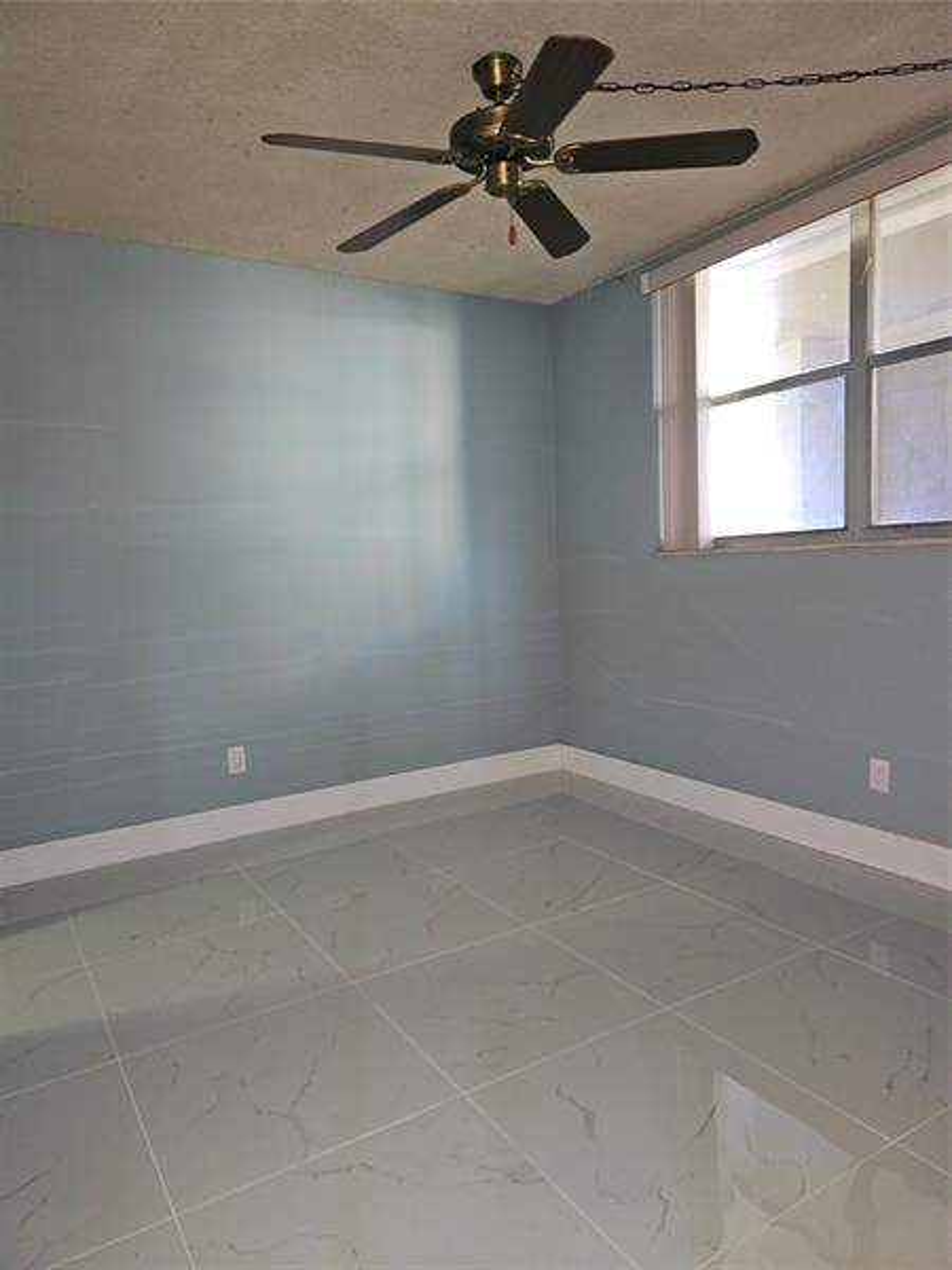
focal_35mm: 23
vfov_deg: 73.9
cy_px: 635
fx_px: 843
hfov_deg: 58.9
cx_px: 476
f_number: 1.7
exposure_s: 1/13
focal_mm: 6.3
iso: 125
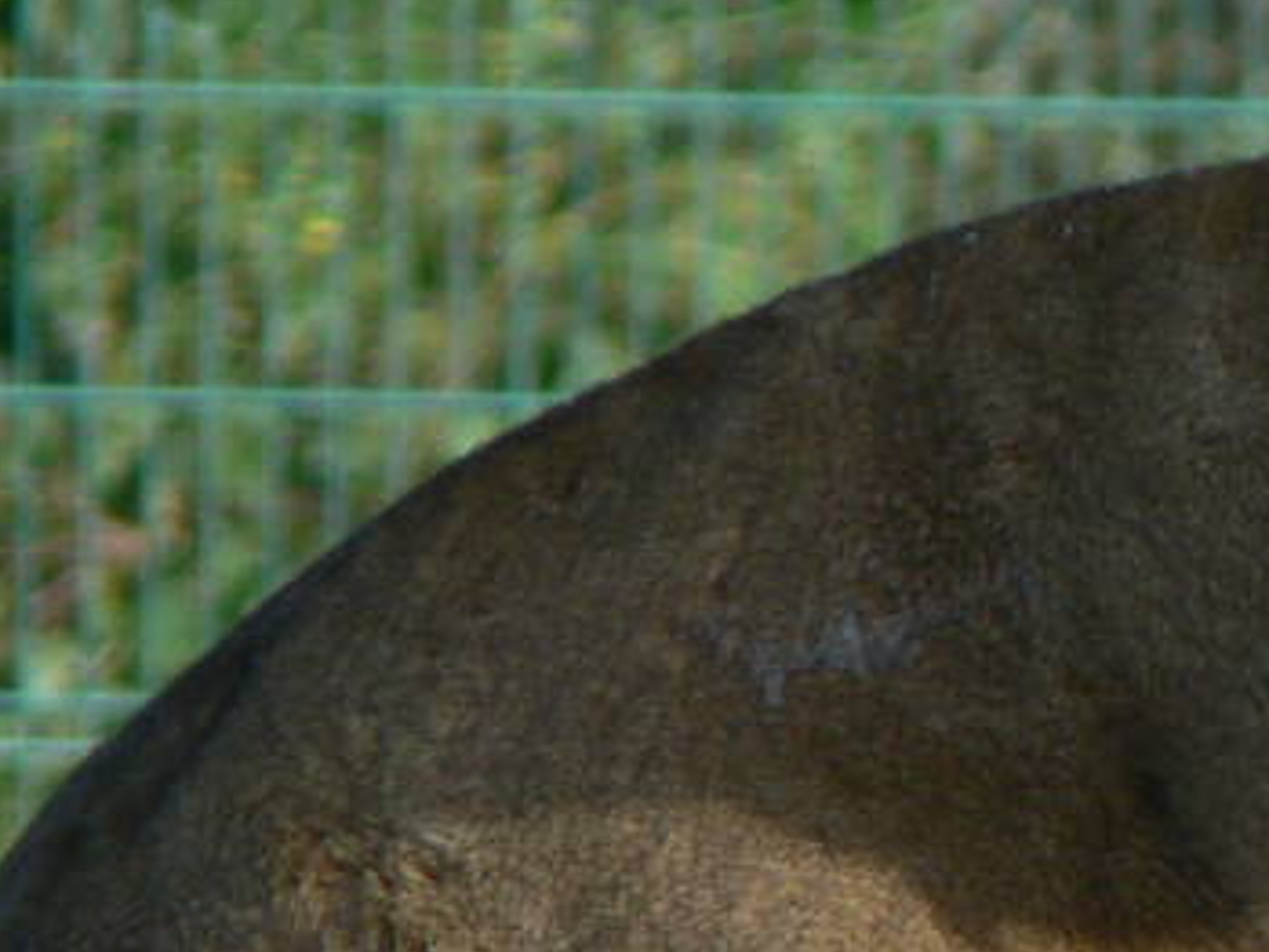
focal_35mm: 1925
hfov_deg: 1.0
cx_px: 2647
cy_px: 669
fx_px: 70594
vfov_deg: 0.8
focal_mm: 88.8
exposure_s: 1/125
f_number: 4.5
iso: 80
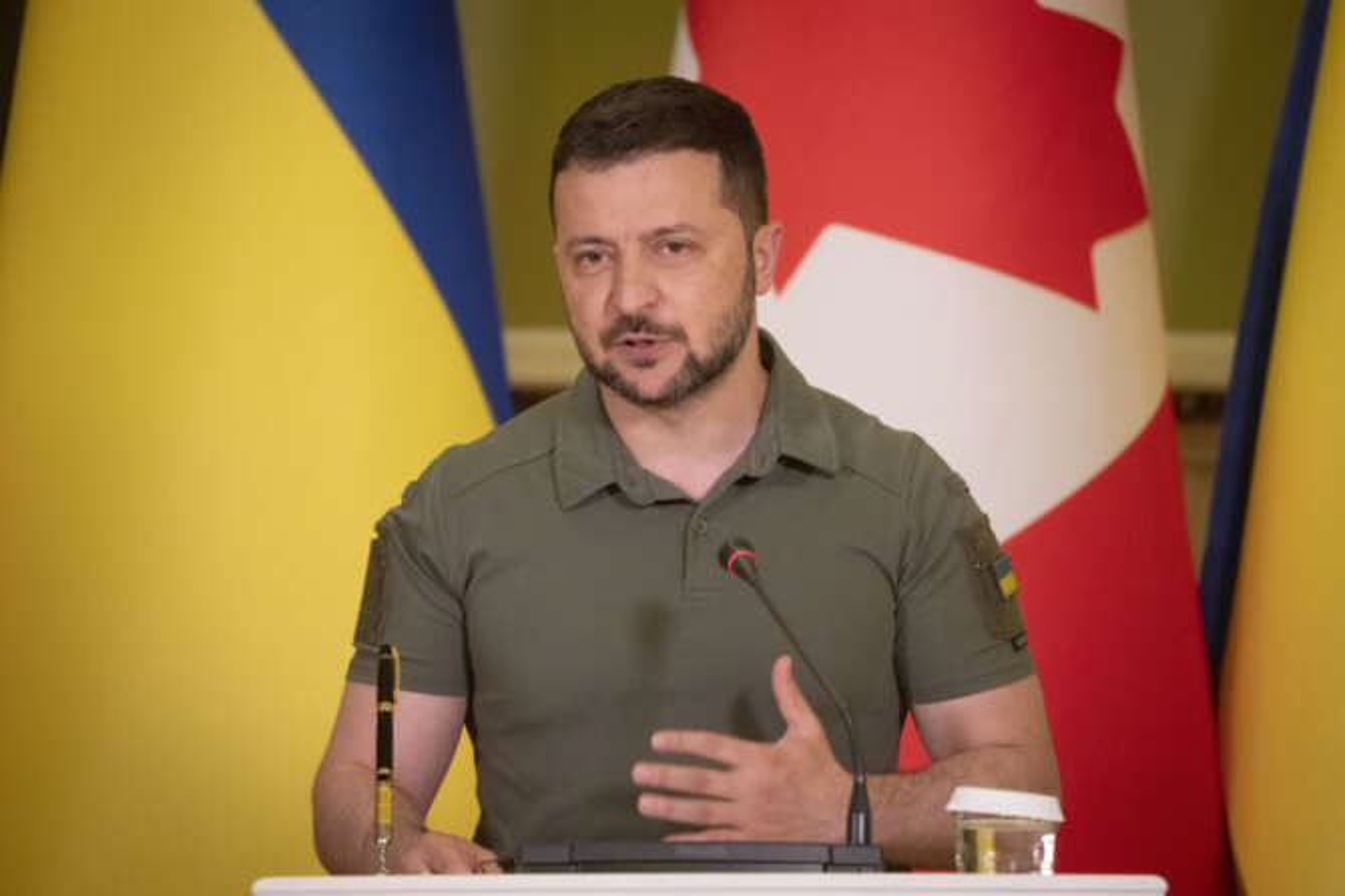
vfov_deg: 3.5
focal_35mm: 391
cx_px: 672
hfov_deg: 5.3
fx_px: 14600
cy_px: 448
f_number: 5.6
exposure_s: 1/250
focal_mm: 391
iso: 6400
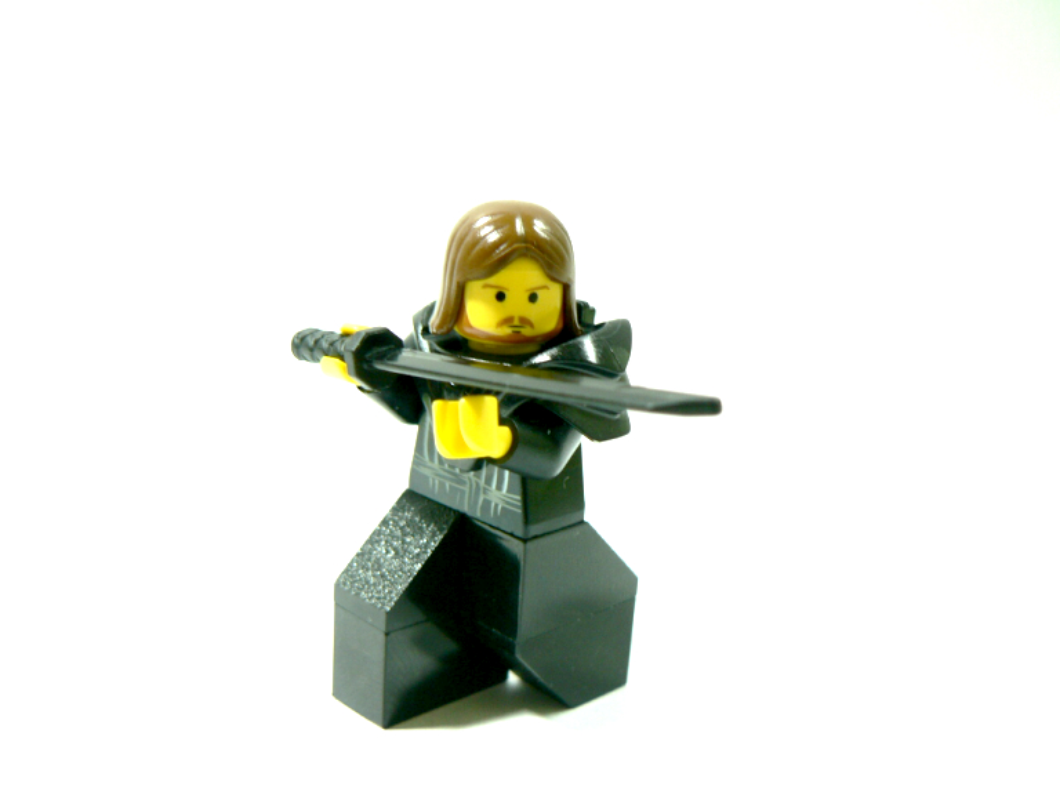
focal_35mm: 36
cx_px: 530
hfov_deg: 51.4
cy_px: 398
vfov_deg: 39.7
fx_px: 1102
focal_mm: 6
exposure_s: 1/10
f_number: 2.8
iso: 80
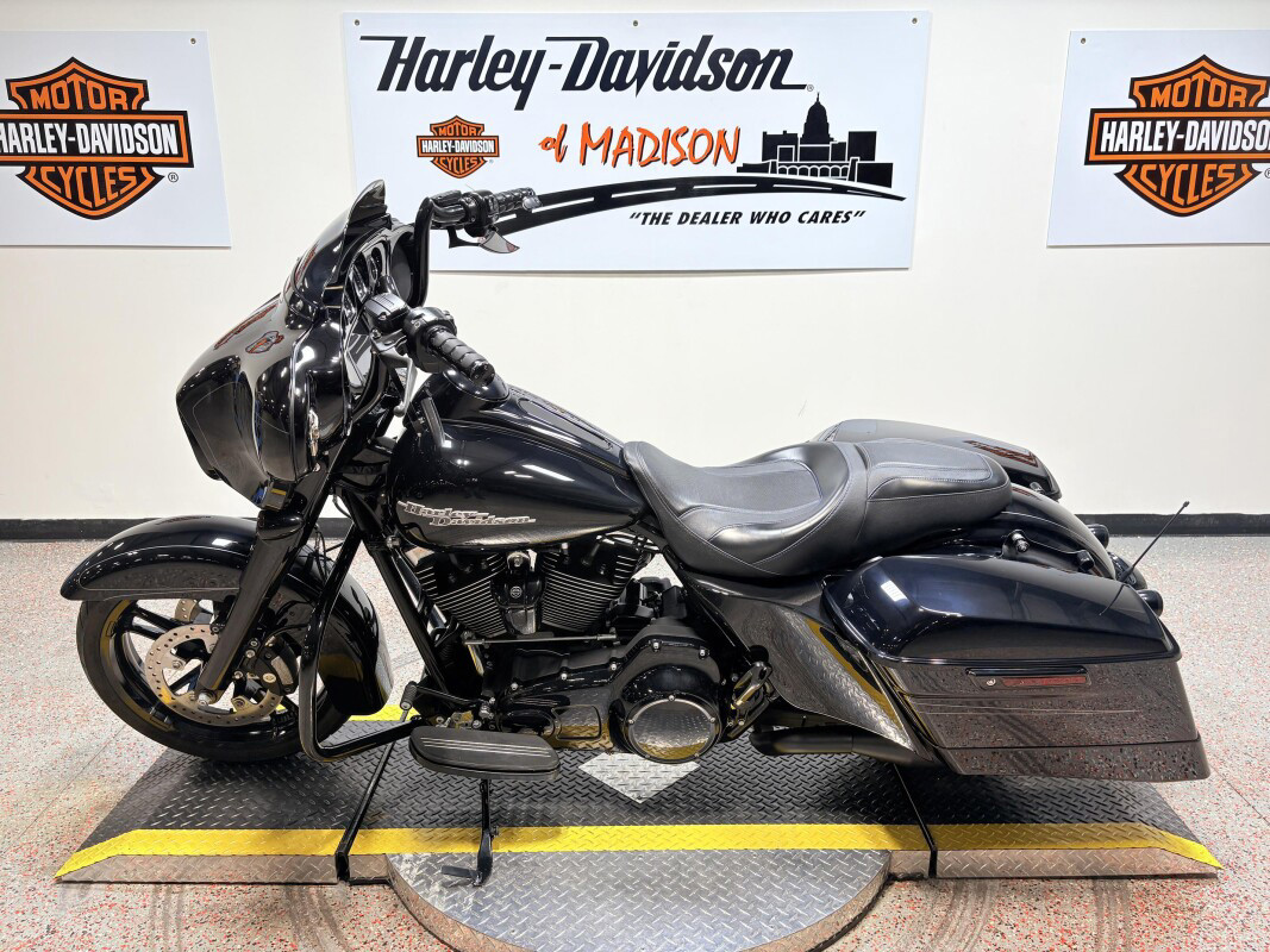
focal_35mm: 26
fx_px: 954
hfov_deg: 67.3
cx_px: 635
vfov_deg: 53.1
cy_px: 476
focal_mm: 5.96
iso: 50
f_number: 1.6
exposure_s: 1/120
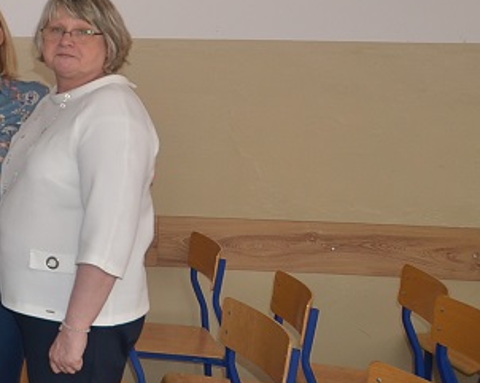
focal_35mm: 61
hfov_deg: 25.3
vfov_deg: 24.7
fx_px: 859
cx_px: -197
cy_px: 73
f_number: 4.8
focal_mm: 13
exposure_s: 1/60
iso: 320
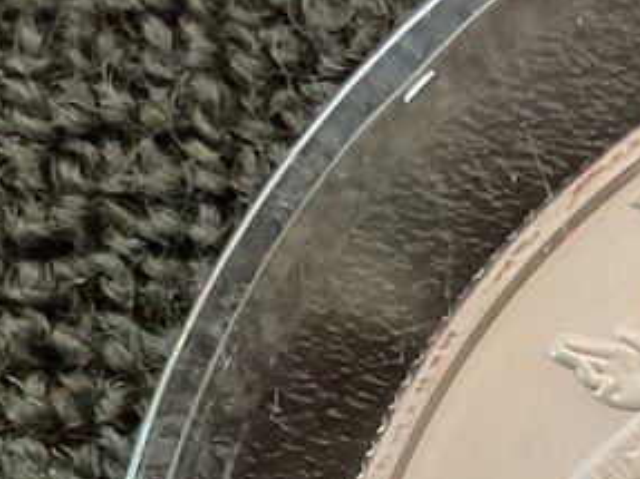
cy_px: 886
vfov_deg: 9.2
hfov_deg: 12.4
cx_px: 922
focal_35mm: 153
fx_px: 2828
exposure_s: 1/30
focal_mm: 3
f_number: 1.8
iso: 320
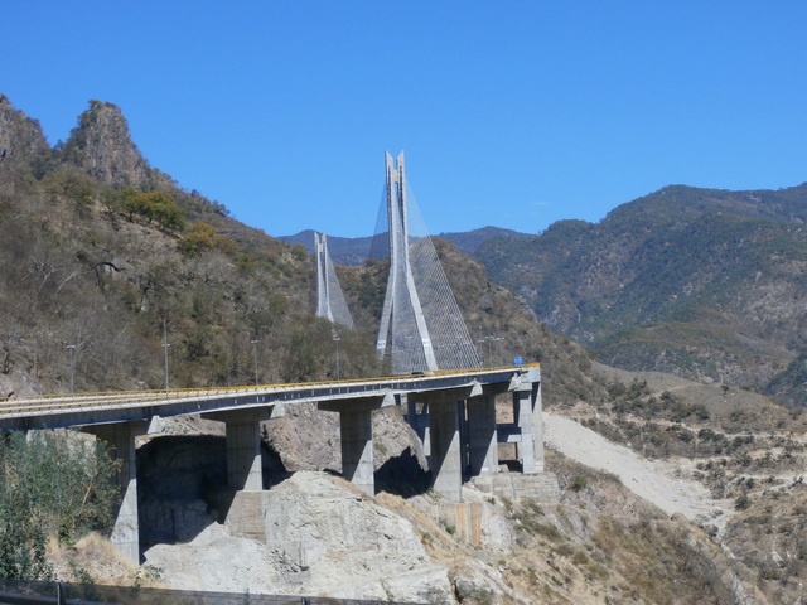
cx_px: 404
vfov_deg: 18.2
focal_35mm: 81
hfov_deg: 24.1
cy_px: 302
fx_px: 1888
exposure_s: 1/800
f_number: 4.6
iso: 100
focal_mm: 14.37
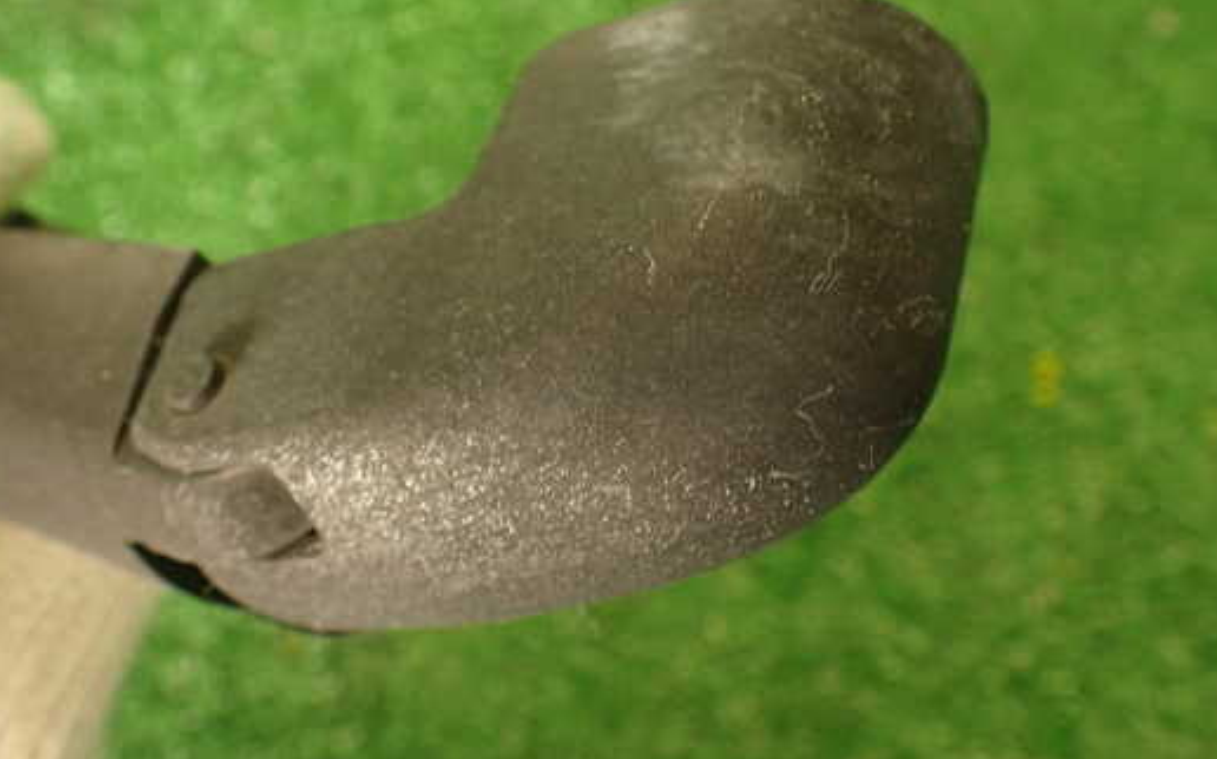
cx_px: 604
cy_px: 297
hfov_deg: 52.8
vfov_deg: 34.3
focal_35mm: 37
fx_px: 1227
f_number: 2.3
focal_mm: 5.4
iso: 200
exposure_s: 1/30
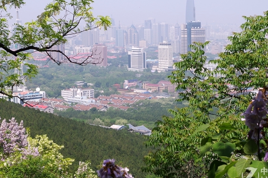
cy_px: 48
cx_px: 111
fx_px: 632
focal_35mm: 85
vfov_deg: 15.9
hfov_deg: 23.9
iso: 100
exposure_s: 1/125
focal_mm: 35
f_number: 11
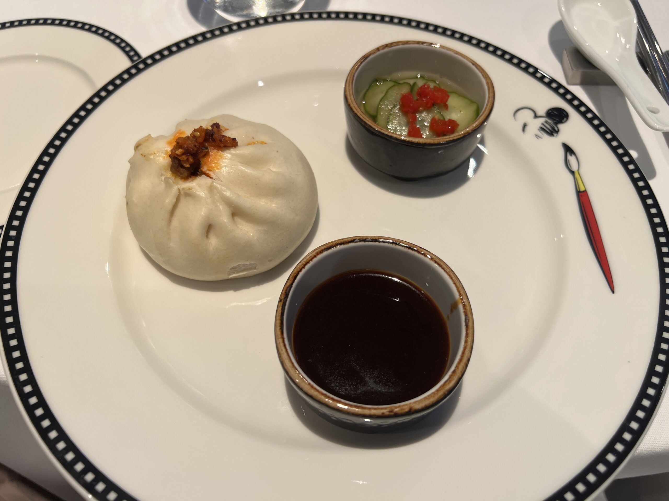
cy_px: 250
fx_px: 502
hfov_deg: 67.3
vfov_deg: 53.1
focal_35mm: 26
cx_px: 334
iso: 125
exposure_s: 1/120
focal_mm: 5.7
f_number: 1.5
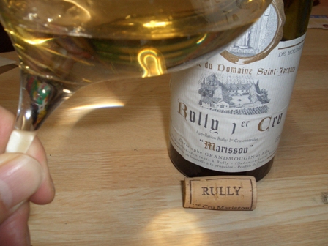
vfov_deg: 39.7
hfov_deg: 51.4
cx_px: 164
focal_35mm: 36
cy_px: 123
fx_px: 341
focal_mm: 4.8
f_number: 4
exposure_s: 1/40
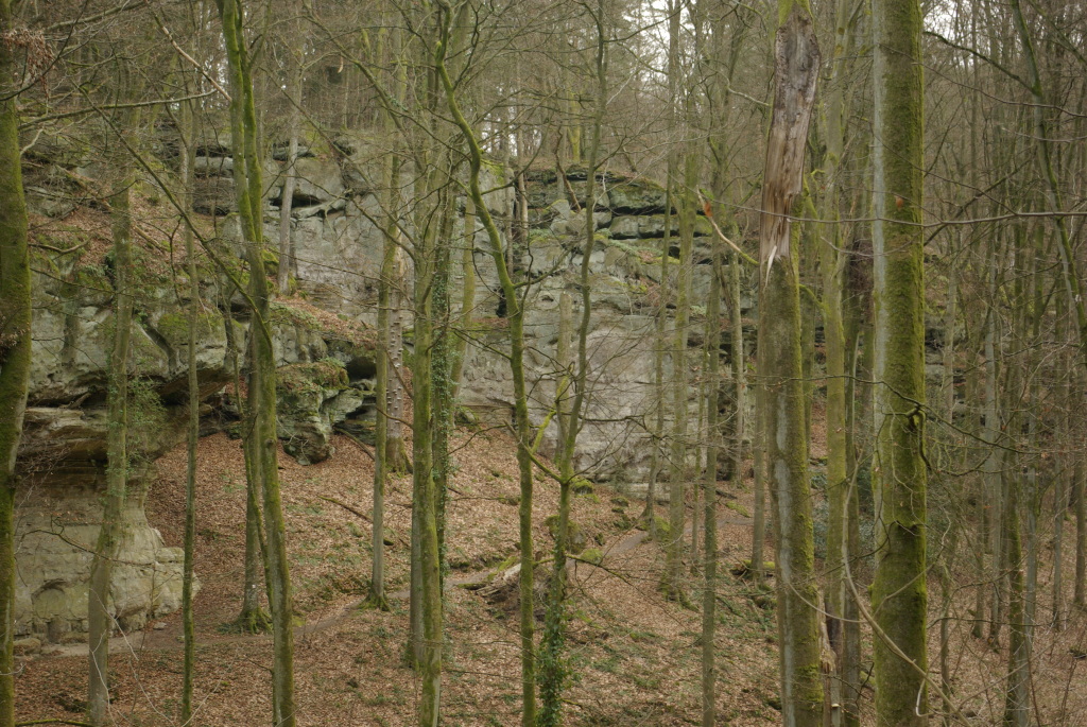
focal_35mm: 82
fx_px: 2493
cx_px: 544
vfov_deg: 16.6
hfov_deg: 24.6
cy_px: 364
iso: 400
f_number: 8
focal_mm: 55
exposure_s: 1/60
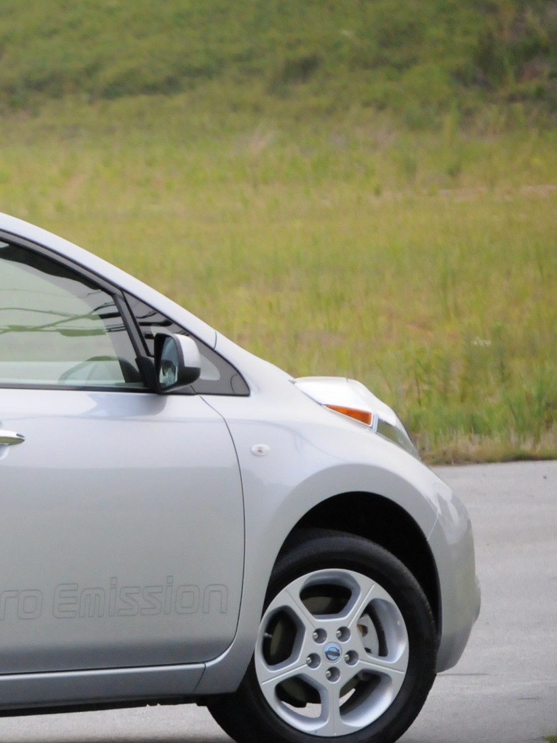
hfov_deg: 4.6
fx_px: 6887
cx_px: -280
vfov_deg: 6.2
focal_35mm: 321
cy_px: 481
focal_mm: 98
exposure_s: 1/500
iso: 2000
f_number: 4.5
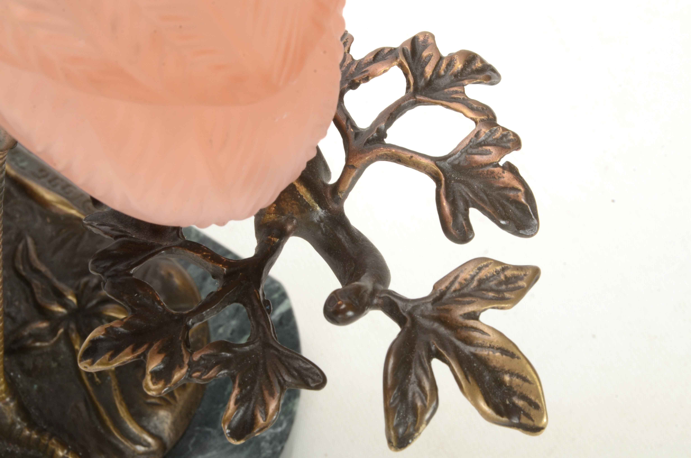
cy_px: 229
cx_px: 346
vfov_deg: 8.7
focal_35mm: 158
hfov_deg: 13.1
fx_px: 3017
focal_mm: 105
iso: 250
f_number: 20
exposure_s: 1/160
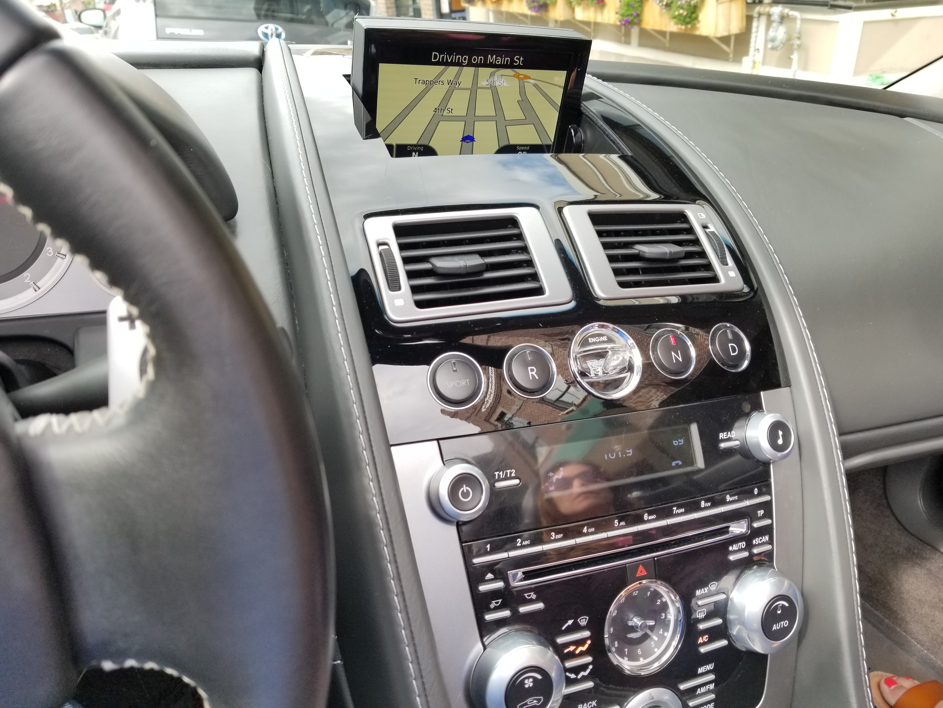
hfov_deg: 67.3
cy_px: 354
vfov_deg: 53.1
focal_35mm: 26
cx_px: 472
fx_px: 708
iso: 50
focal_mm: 4.25
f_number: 1.7
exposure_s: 1/186
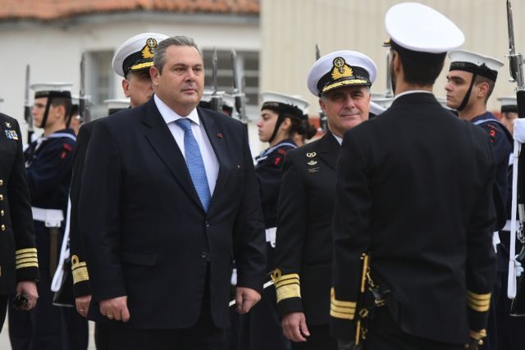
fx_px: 3829
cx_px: 262
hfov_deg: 7.8
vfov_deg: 5.2
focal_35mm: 262
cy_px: 175
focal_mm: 175
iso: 640
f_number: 5.6
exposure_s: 1/500
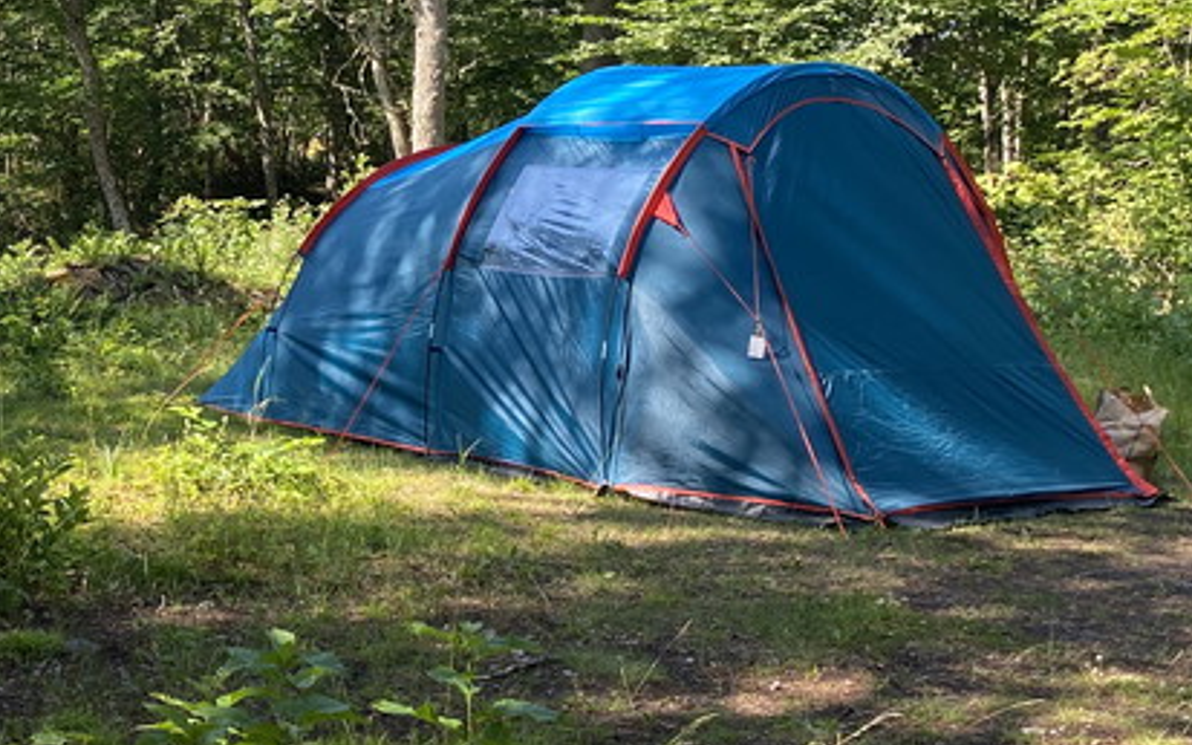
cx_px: 43
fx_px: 2079
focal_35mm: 64
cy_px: 271
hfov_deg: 30.1
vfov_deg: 20.3
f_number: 1.8
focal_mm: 4.25
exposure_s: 1/380
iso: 32
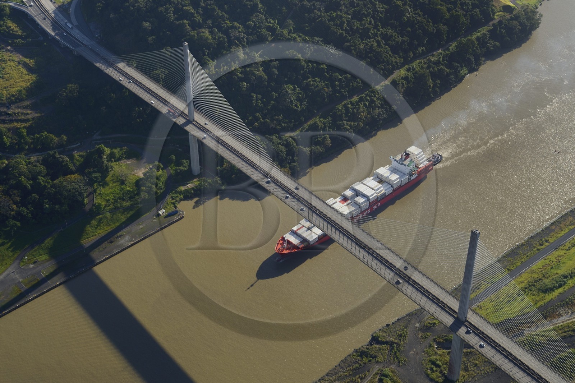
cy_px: 192
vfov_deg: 28.1
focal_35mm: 48
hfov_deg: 41.1
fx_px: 766
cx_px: 288
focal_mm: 48
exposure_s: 1/500
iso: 200
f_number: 7.1
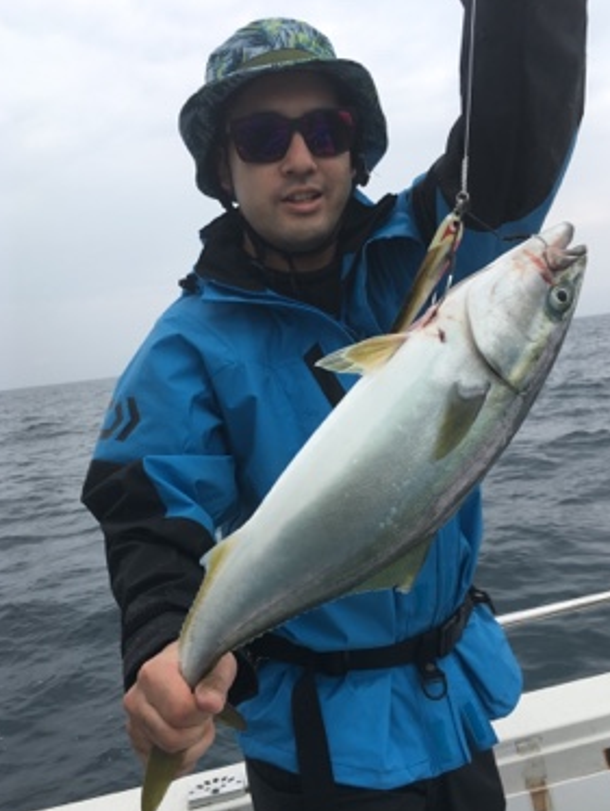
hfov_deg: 45.5
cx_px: 300
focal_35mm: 31
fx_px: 728
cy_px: 408
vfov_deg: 58.3
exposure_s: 1/390
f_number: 2.2
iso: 25
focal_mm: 4.15
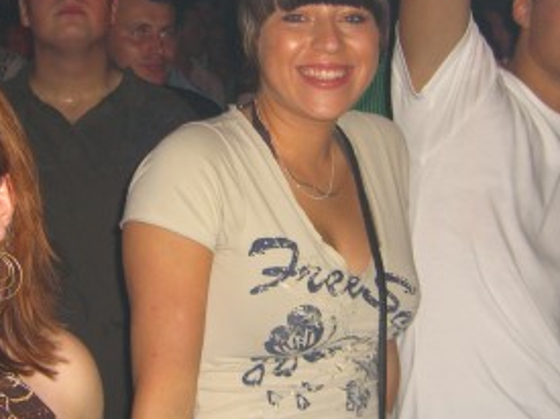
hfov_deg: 23.5
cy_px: 169
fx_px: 1342
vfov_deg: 17.7
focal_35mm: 83
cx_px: 240
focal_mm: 7.9
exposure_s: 1/60
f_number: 2.8
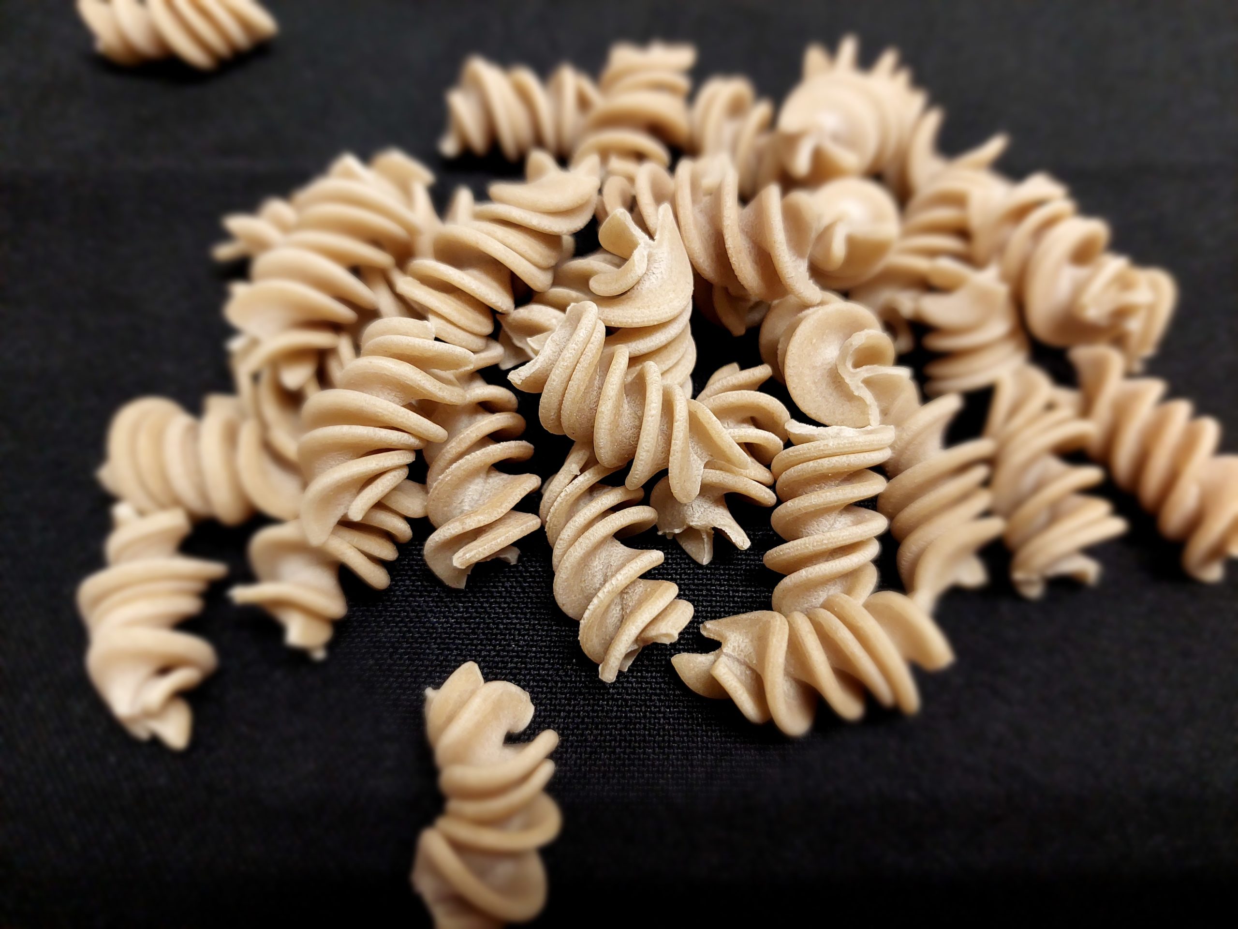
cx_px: 619
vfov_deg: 54.9
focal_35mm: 25
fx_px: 894
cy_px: 464
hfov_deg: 69.4
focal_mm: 5.23
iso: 200
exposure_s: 1/50
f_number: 1.8
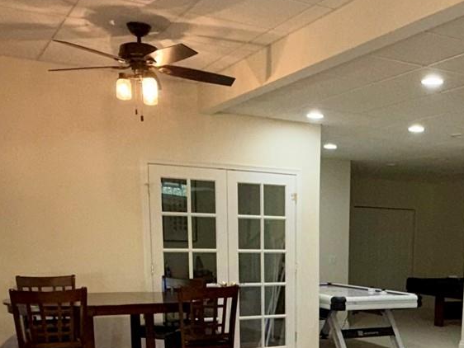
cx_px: 368
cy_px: 371
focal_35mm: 51
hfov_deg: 36.3
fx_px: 684
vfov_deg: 26.6
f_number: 2.2
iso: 100
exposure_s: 1/60
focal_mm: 2.22
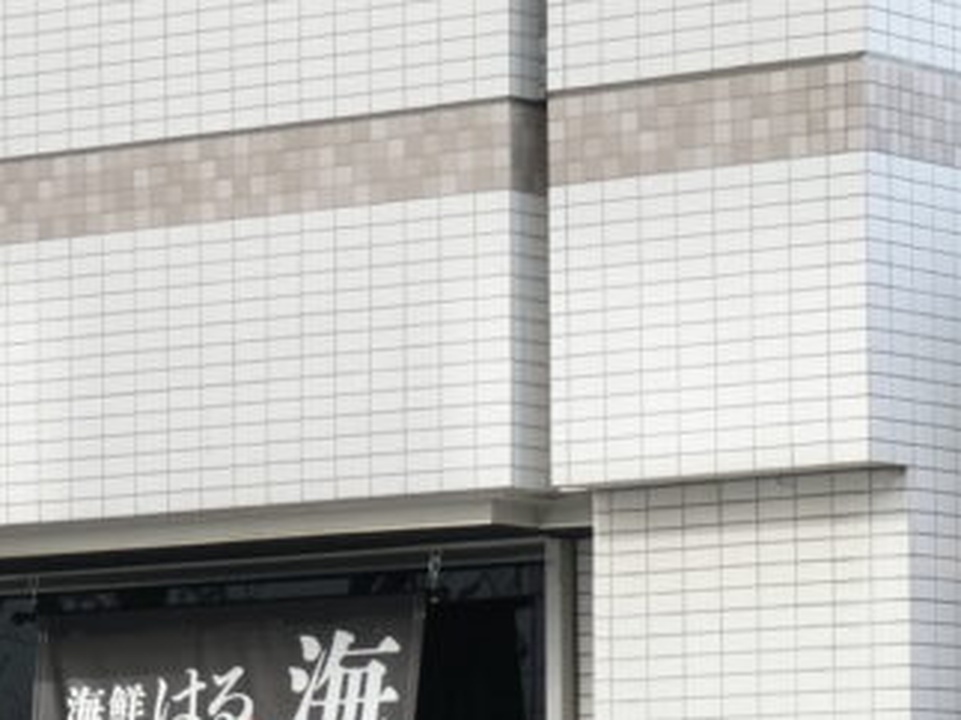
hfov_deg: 9.5
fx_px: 5717
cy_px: 1023
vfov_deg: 7.1
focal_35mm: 206
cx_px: -104
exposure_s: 1/100
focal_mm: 11.7
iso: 80
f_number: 4.4
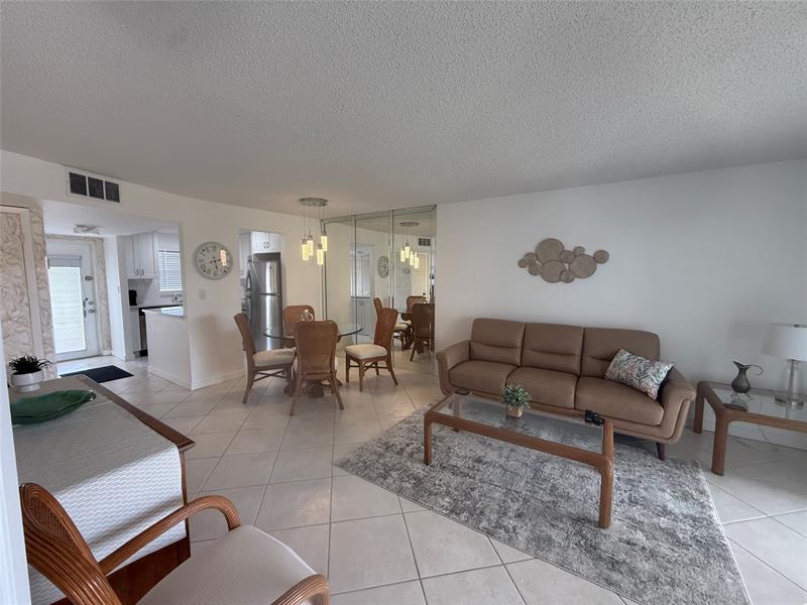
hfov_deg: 102.1
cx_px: 404
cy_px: 302
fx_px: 326
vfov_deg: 85.7
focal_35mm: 14
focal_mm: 2.22
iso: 320
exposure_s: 1/120
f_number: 2.2
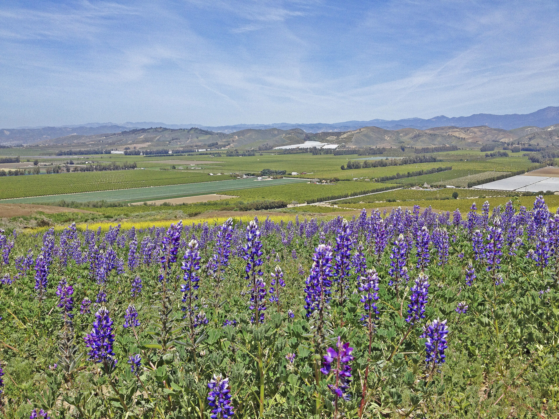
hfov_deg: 52.6
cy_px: 210
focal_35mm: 35
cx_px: 280
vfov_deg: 40.7
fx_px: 565
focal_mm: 4.28
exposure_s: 1/1700
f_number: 2.4
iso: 50
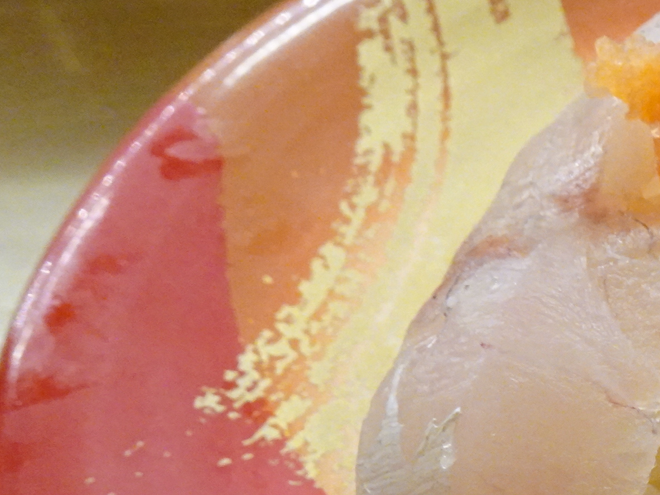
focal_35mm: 74
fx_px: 1411
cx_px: 820
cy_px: 466
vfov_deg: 19.5
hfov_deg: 23.7
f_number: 3.5
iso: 800
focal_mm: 4.25
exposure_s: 1/125
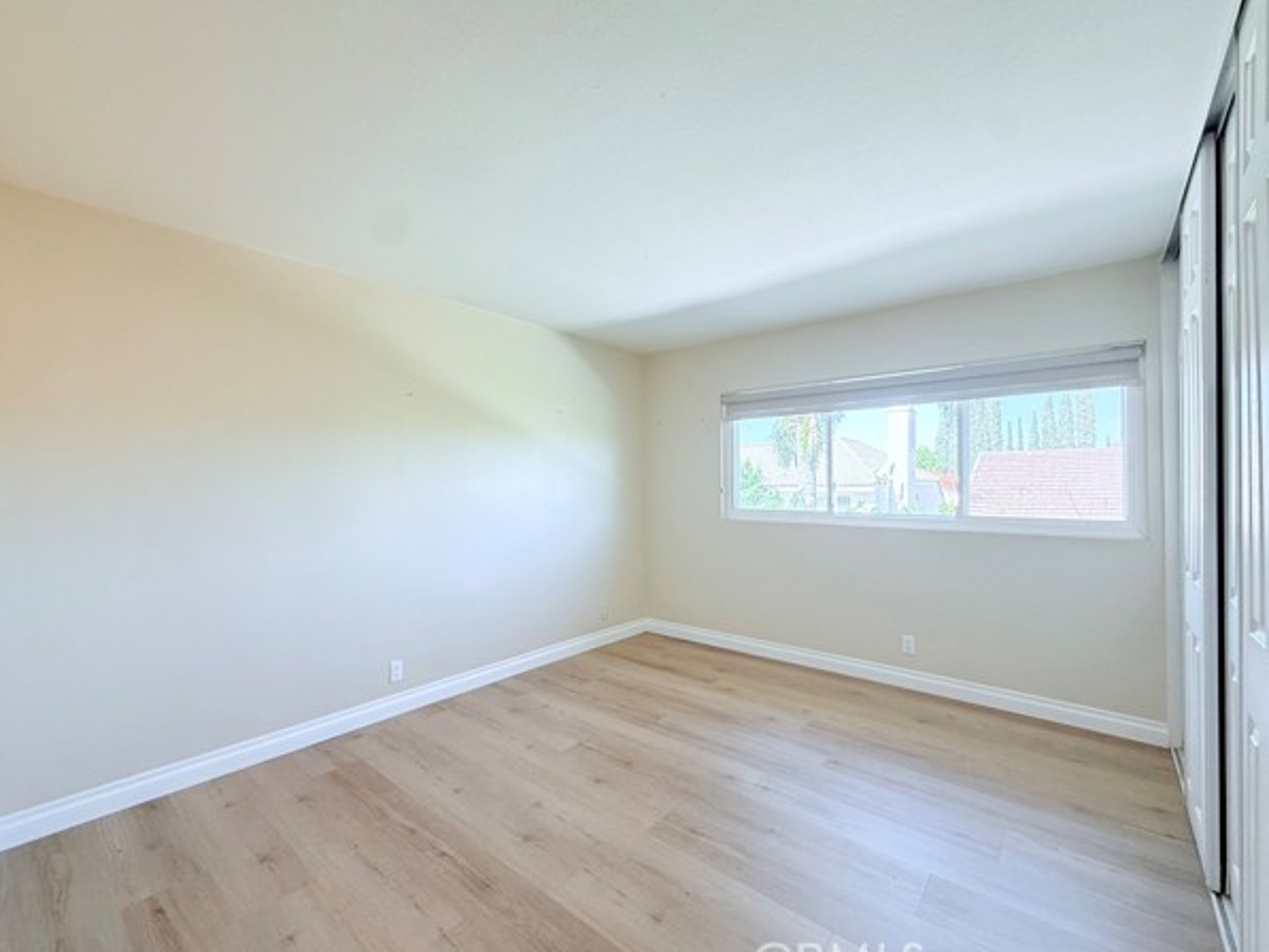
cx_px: 599
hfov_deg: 98.1
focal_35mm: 15
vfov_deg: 81.8
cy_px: 482
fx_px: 550
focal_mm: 2.22
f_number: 2.2
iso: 200
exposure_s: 1/99
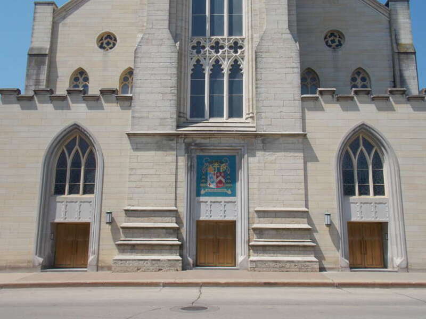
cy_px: 160
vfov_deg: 46.8
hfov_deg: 60.0
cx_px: 213
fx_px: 369
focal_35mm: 30
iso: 80
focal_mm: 5.3
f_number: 3.3
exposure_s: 1/1000
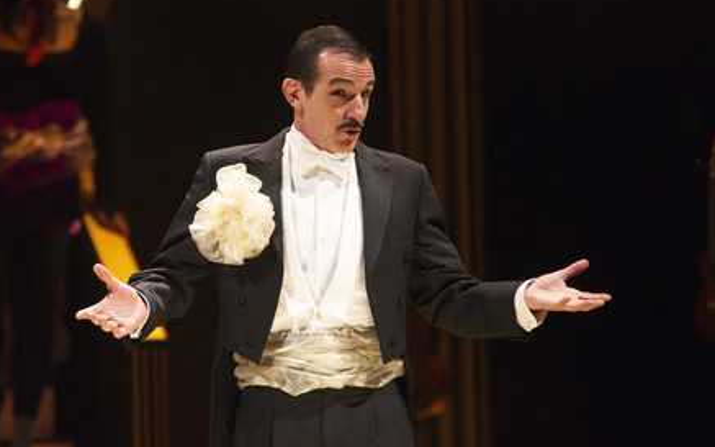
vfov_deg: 7.8
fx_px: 3273
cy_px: 234
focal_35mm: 168
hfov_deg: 12.5
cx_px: 356
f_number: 4
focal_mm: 160
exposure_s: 1/400
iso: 1600
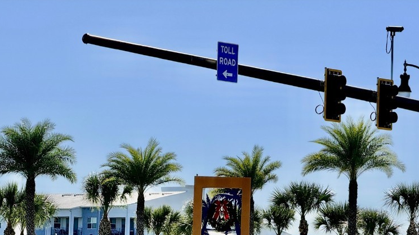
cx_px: 237
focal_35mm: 180
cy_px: 215
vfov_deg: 6.7
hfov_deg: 12.0
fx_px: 1999
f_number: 2.8
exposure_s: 1/3344
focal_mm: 15.66
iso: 50
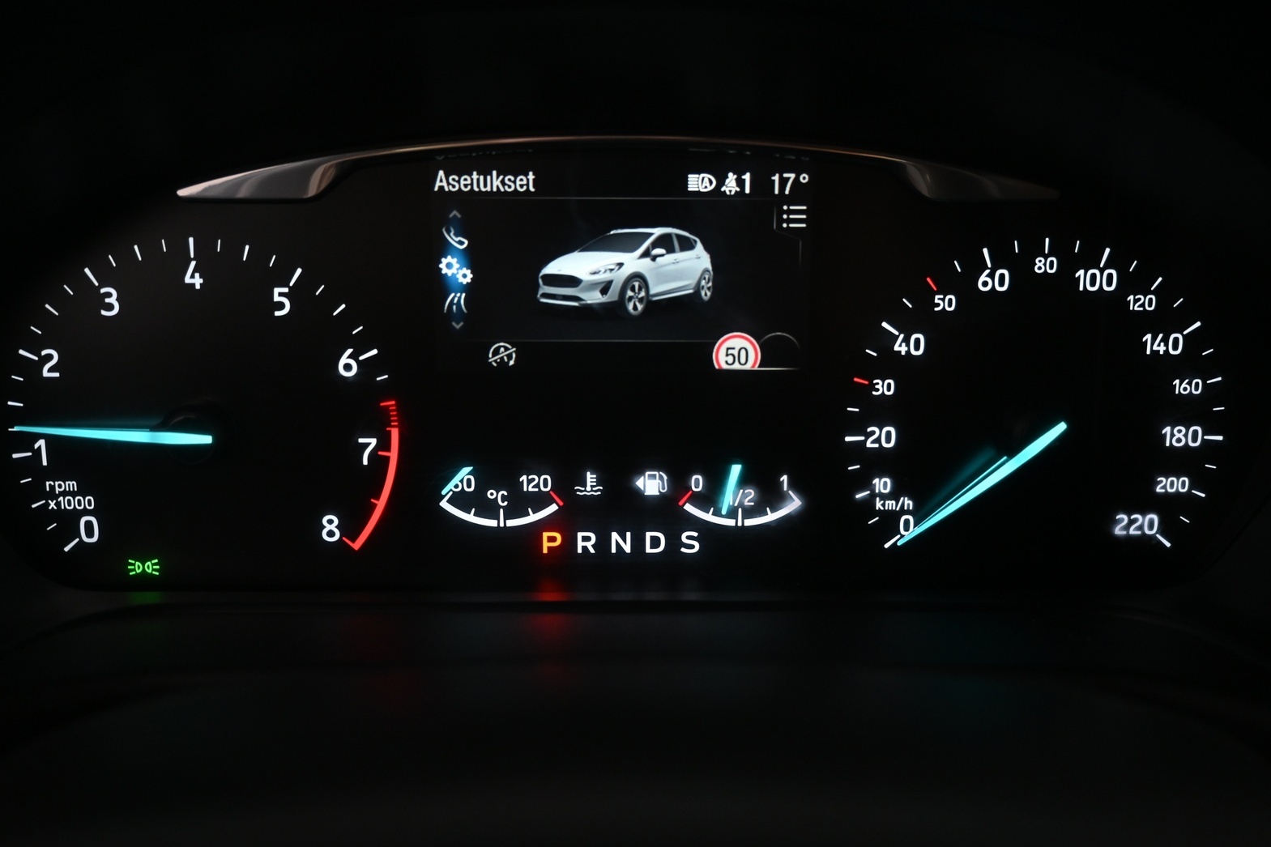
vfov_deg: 40.5
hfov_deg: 57.9
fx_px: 1148
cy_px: 436
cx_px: 637
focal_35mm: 33
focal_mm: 21
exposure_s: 1/30
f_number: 4
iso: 900
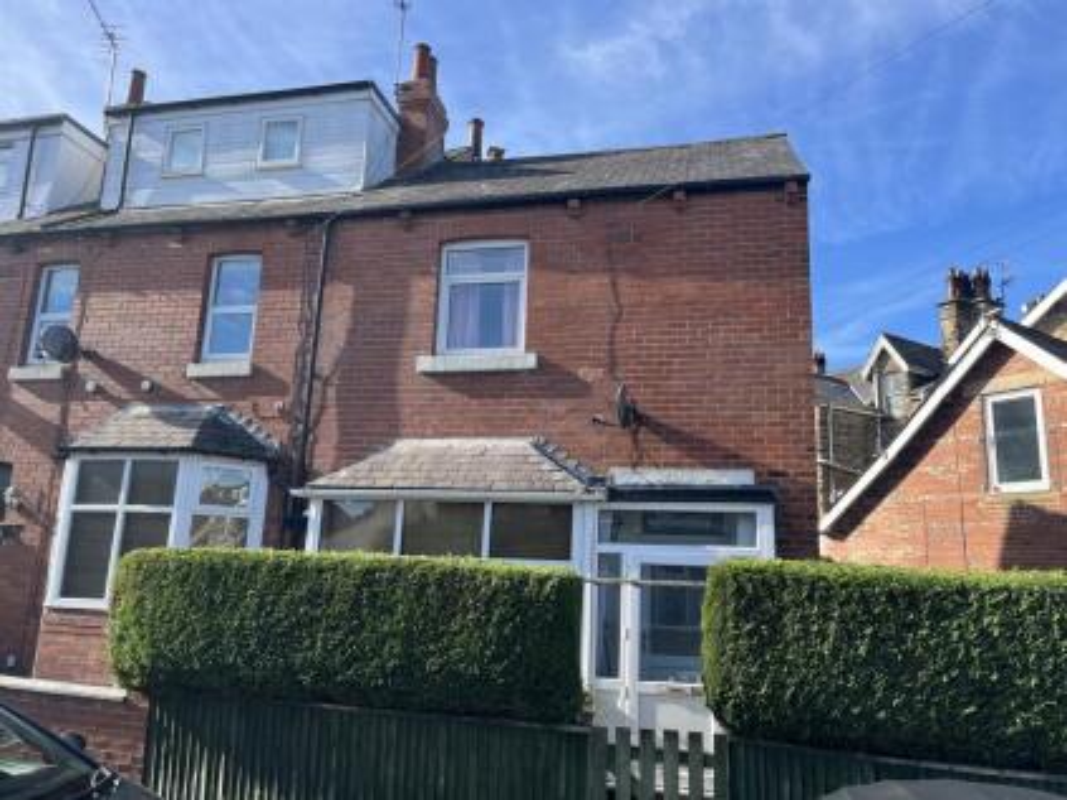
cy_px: 400
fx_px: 801
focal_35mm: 26
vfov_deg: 53.0
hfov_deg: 67.3
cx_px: 534
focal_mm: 5.1
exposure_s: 1/1372
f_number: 1.6
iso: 50
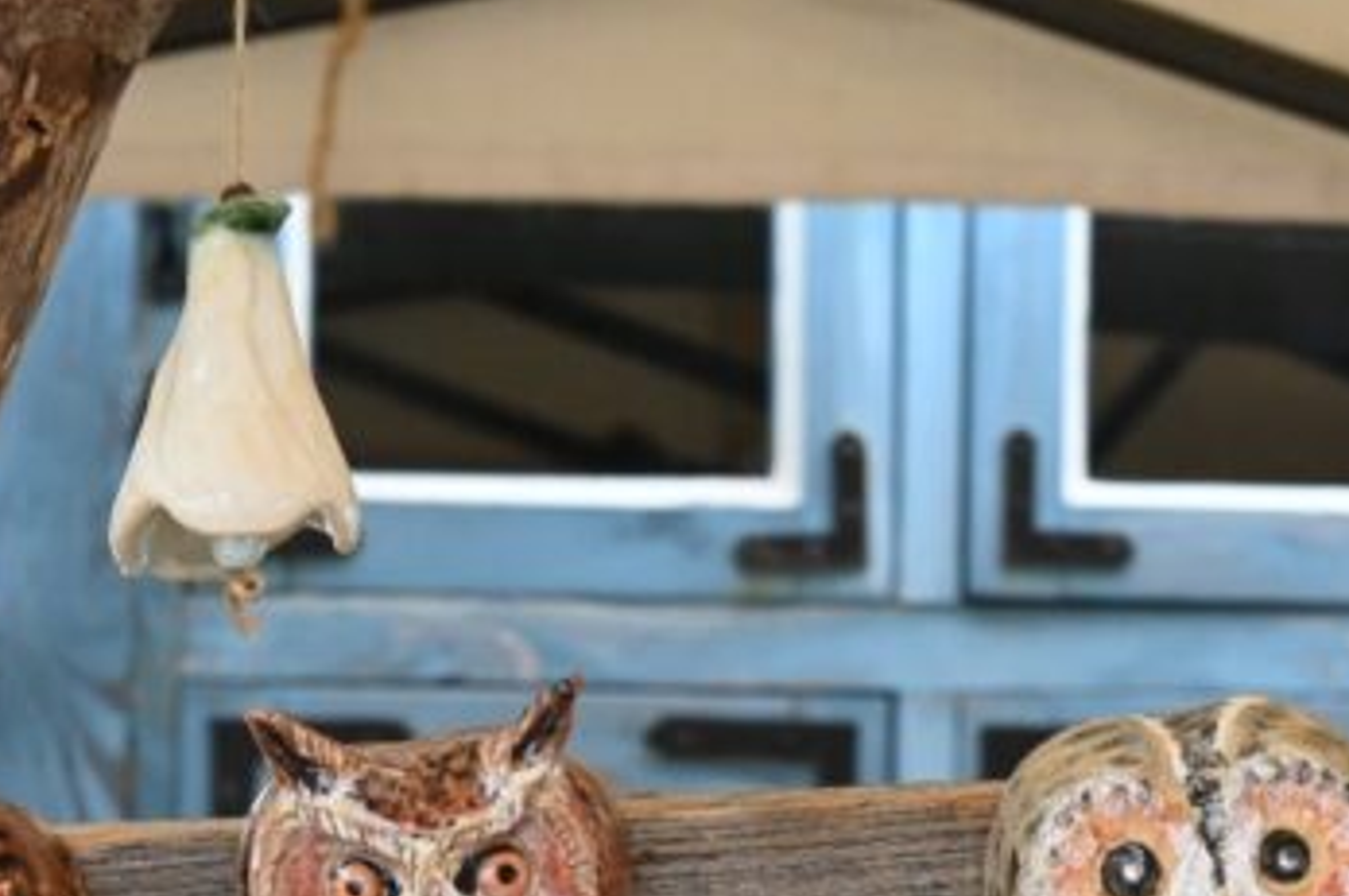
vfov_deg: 8.5
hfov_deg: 12.9
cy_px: 1131
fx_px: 5950
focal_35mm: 159
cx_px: 833
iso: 640
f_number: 7.1
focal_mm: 54
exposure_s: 1/200
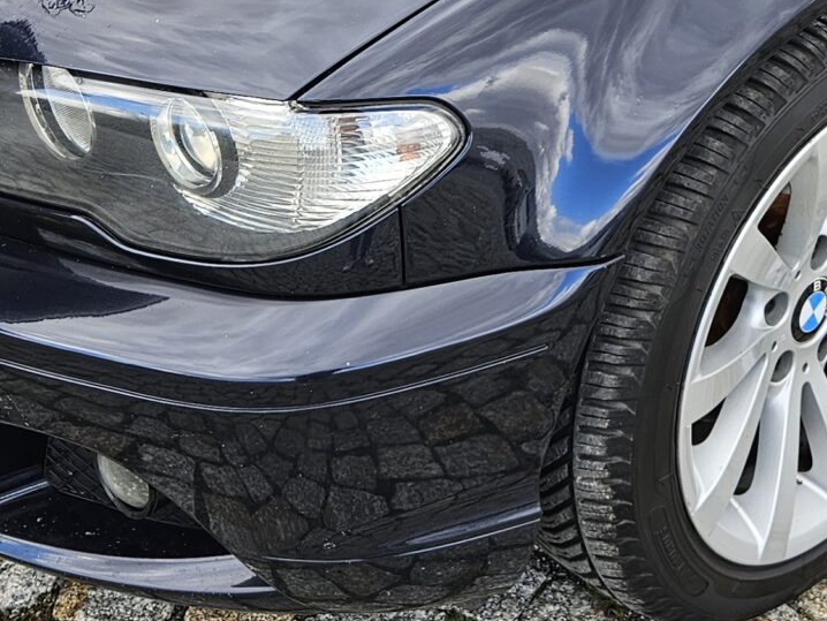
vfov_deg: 17.1
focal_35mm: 82
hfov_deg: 23.5
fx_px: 1960
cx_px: 663
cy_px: -161
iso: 25
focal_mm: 5.4
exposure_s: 1/180
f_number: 1.8
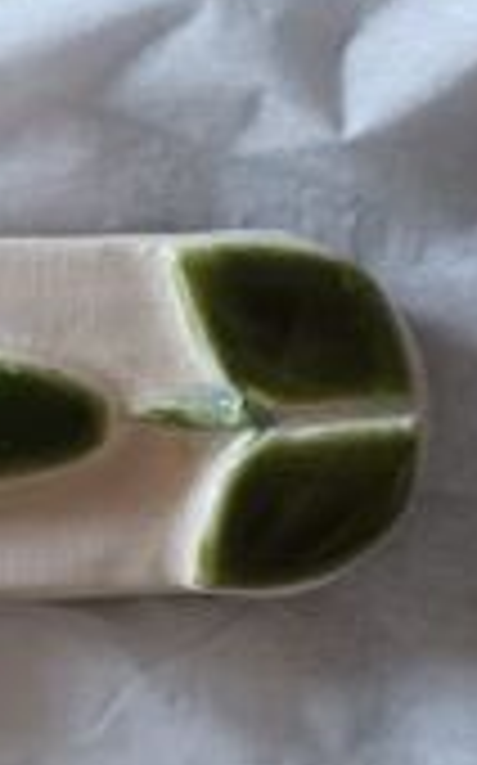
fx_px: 1563
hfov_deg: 13.7
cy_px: 387
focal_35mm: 75
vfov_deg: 27.5
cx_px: -580
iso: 640
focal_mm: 4.6
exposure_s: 1/25
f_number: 1.8
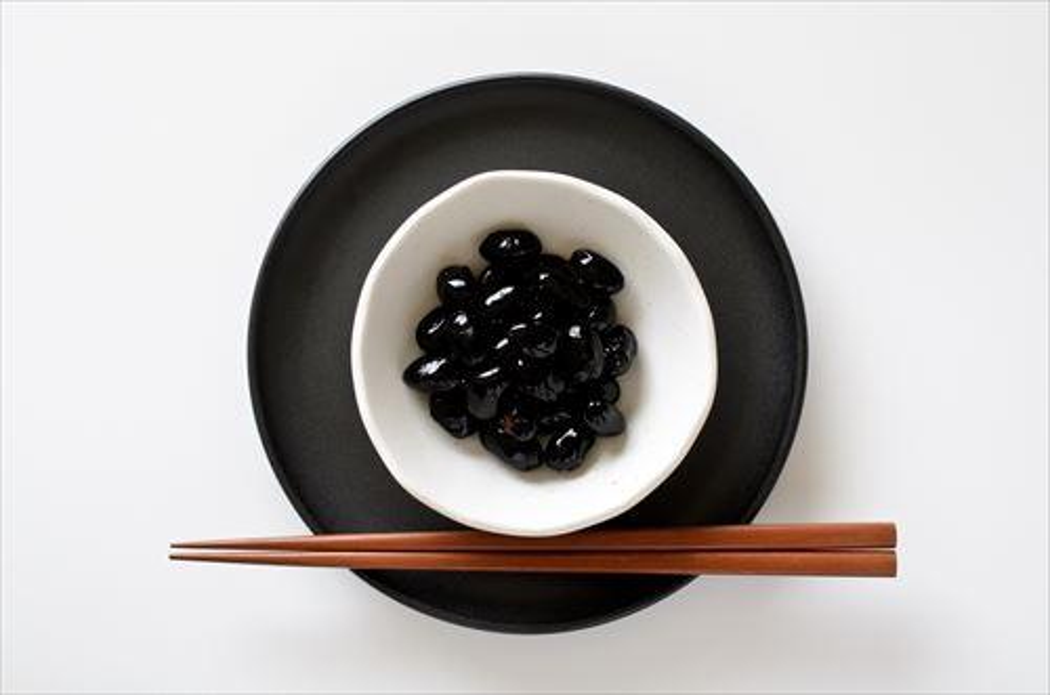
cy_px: 348
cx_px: 525
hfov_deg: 33.5
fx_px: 1746
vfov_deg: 22.5
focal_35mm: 60
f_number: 11
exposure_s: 1
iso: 100
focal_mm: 40
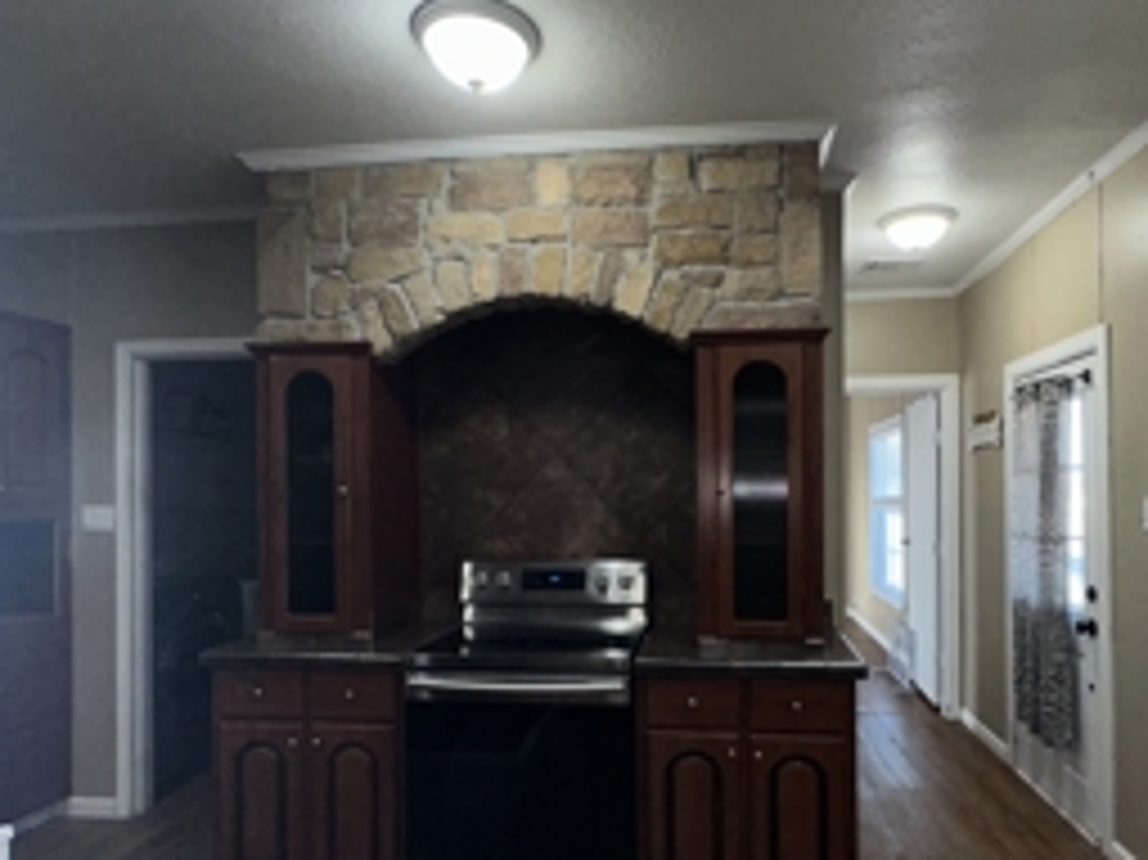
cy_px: 491
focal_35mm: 22
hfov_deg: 76.1
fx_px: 729
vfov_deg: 60.8
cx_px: 644
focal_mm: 2.22
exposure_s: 1/93
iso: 80
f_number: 2.2
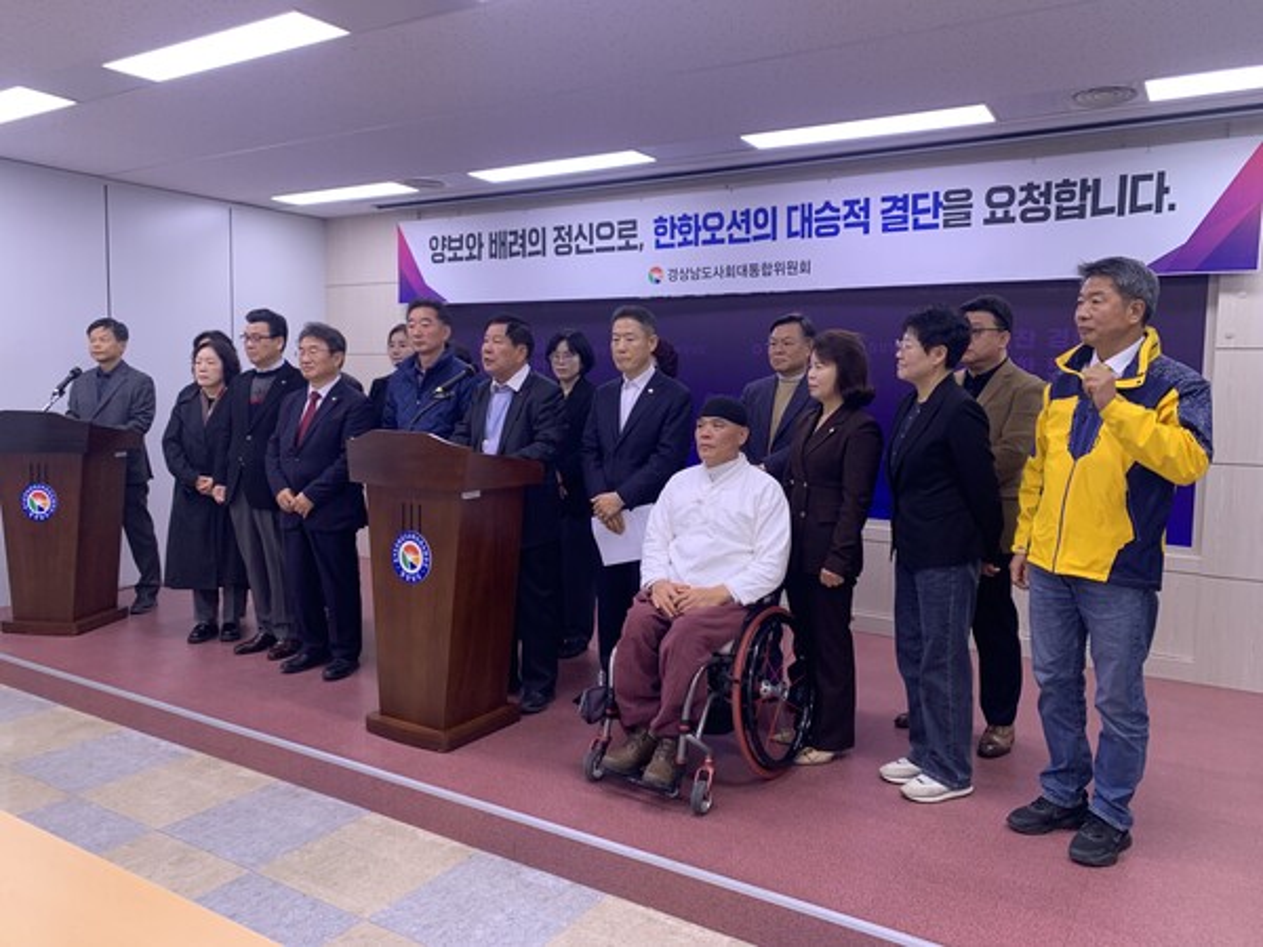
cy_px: 474
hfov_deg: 67.3
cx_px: 632
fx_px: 949
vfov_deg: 53.1
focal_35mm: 26
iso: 100
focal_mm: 4.25
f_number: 1.8
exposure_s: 1/62
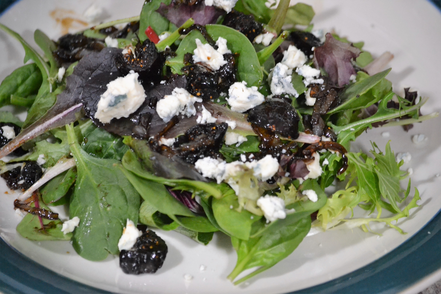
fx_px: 2242
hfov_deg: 11.2
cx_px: 220
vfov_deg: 7.5
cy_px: 147
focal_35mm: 183
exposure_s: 1/20
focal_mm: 122
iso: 3200
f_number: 4.8
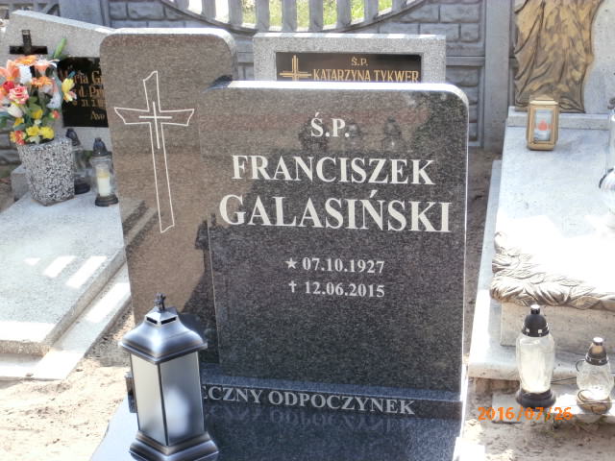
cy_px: 230
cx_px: 308
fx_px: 1013
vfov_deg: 25.7
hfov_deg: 33.8
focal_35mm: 57
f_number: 4.5
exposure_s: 1/125
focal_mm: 10.11
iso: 100
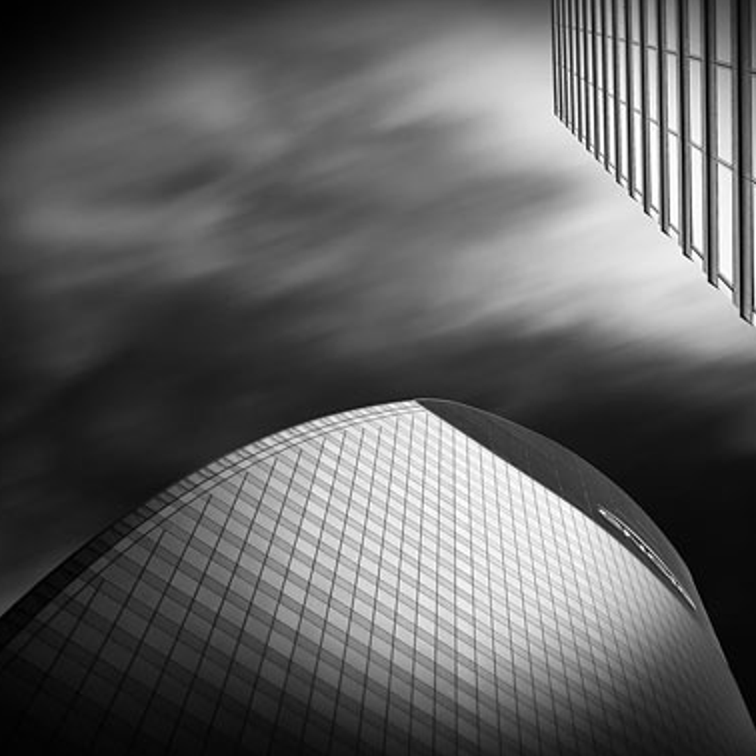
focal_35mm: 72
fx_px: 1779
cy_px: 385
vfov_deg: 24.0
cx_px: 498
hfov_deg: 23.9
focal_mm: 50
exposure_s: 1/500
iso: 200
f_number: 10
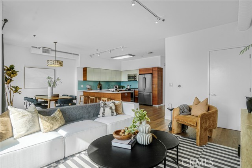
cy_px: 84
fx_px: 126
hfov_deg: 90.0
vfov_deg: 67.4
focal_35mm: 18
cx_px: 126
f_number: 9
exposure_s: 1/25
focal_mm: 12
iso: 400
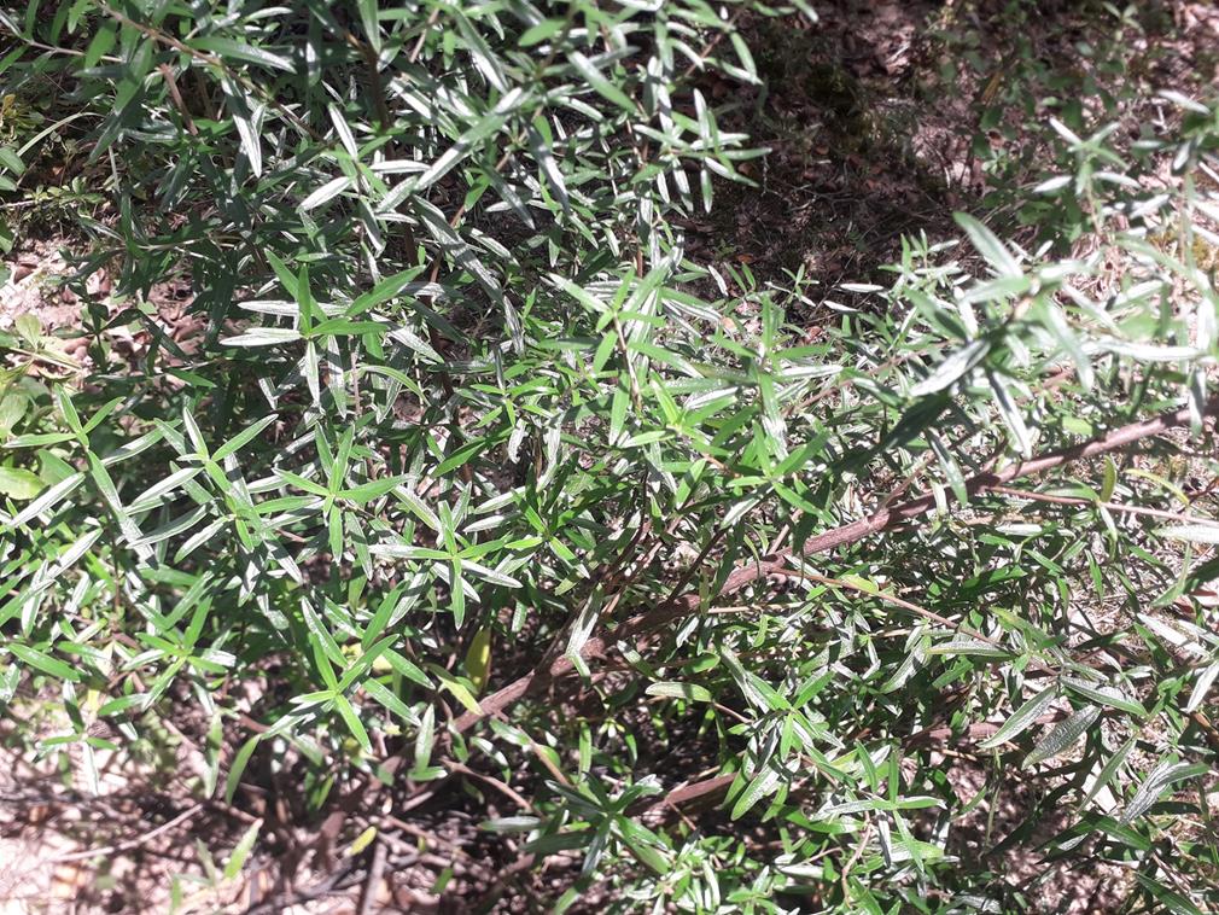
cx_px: 610
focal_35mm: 27
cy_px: 458
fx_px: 951
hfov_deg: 65.3
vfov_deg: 51.4
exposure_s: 1/464
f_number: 1.9
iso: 40
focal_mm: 3.6
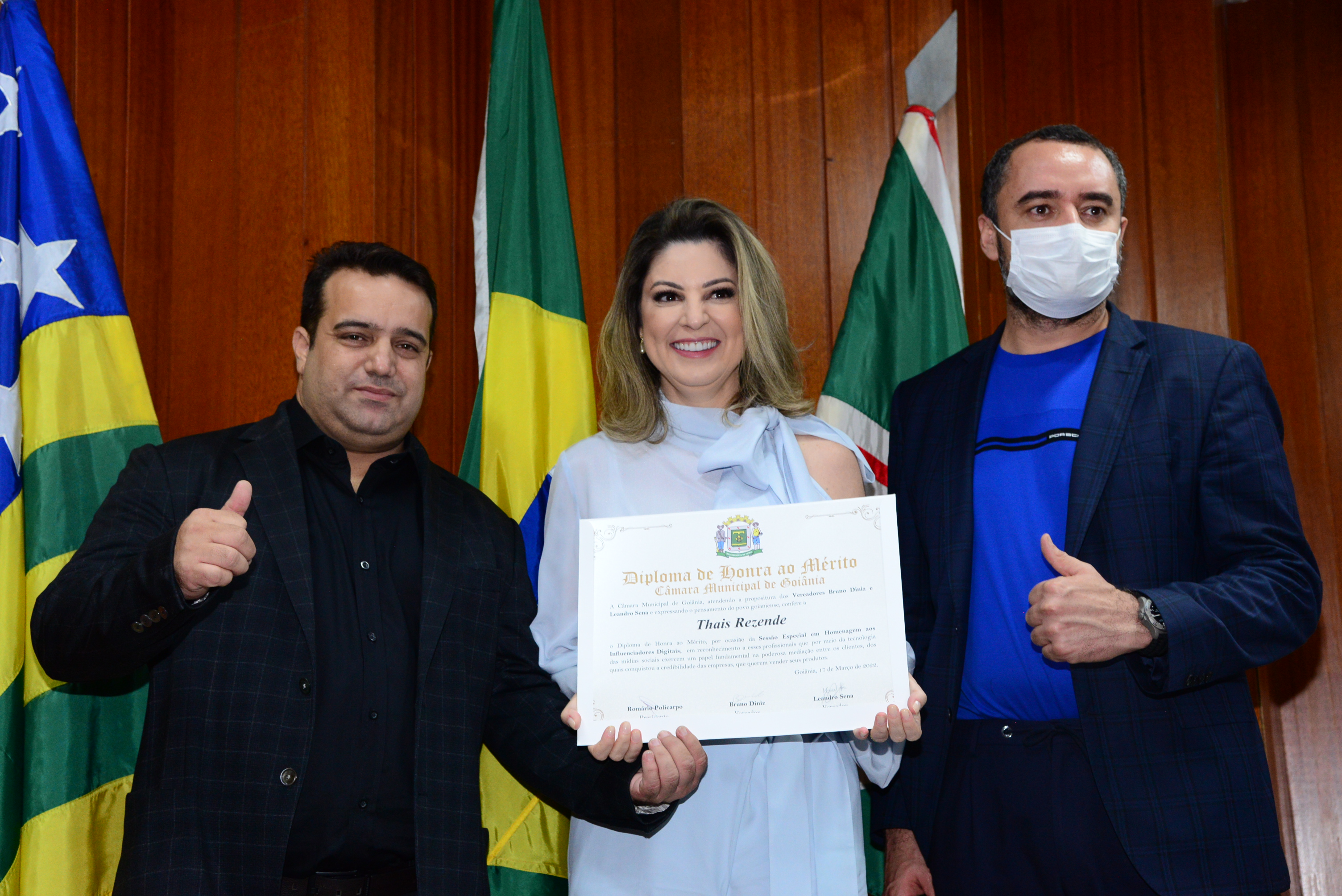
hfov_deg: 36.2
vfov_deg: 24.6
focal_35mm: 55
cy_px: 448
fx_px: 2051
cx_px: 671
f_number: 4.5
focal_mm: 55
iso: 2500
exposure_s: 1/100
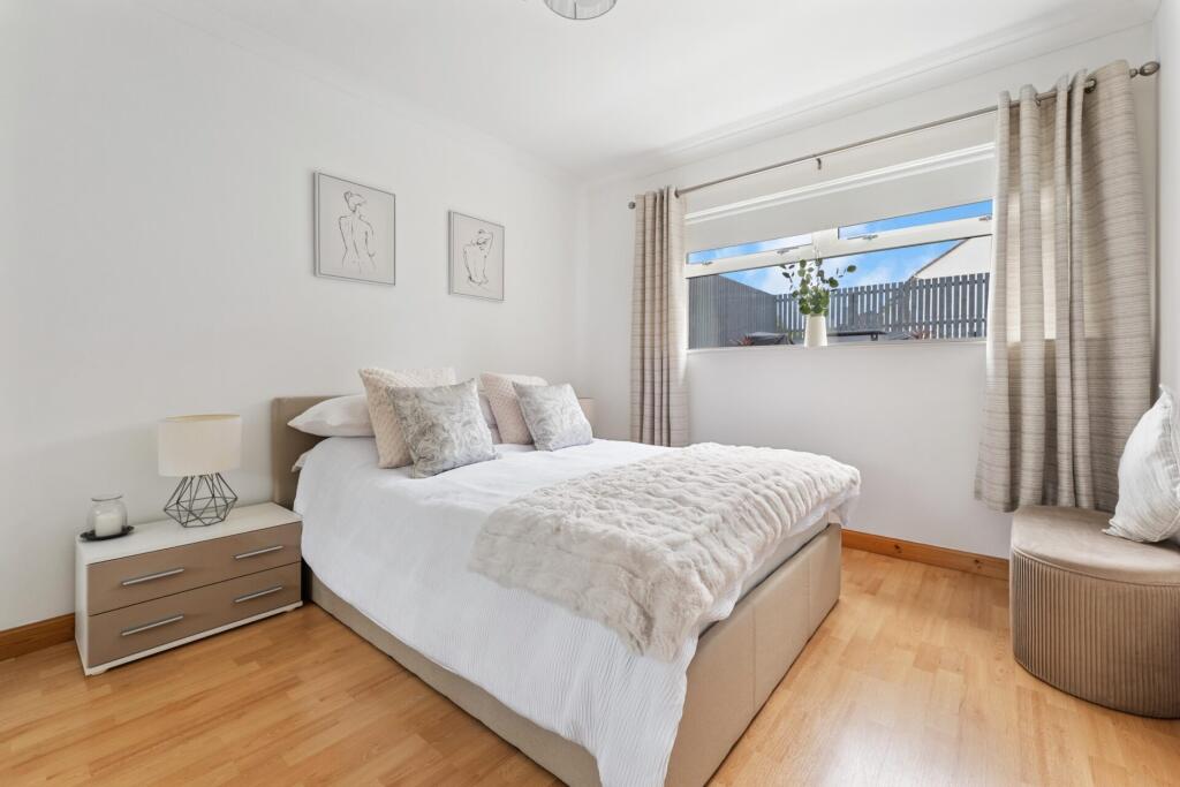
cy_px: 394
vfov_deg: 81.2
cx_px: 590
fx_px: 459
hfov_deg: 104.2
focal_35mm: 14
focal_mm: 14
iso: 640
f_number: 8
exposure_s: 1/20
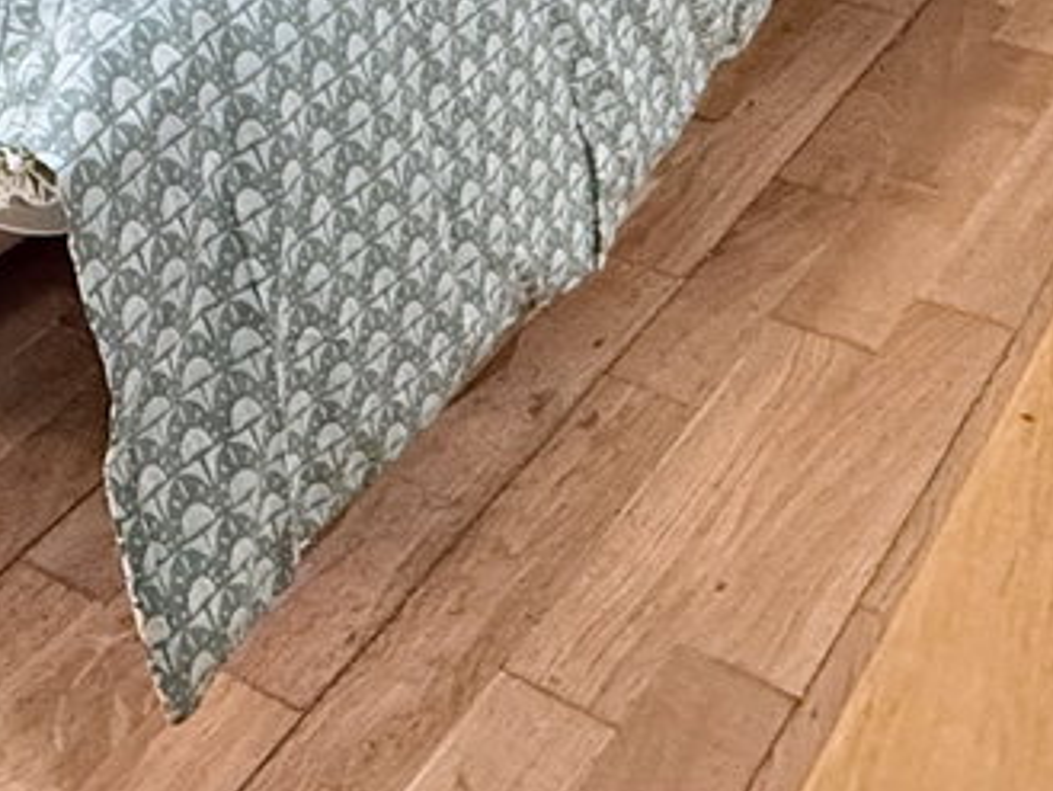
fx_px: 2069
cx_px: 42
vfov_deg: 16.9
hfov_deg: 27.2
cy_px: -721
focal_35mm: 68
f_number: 2.2
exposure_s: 1/50
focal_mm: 2.22
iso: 640
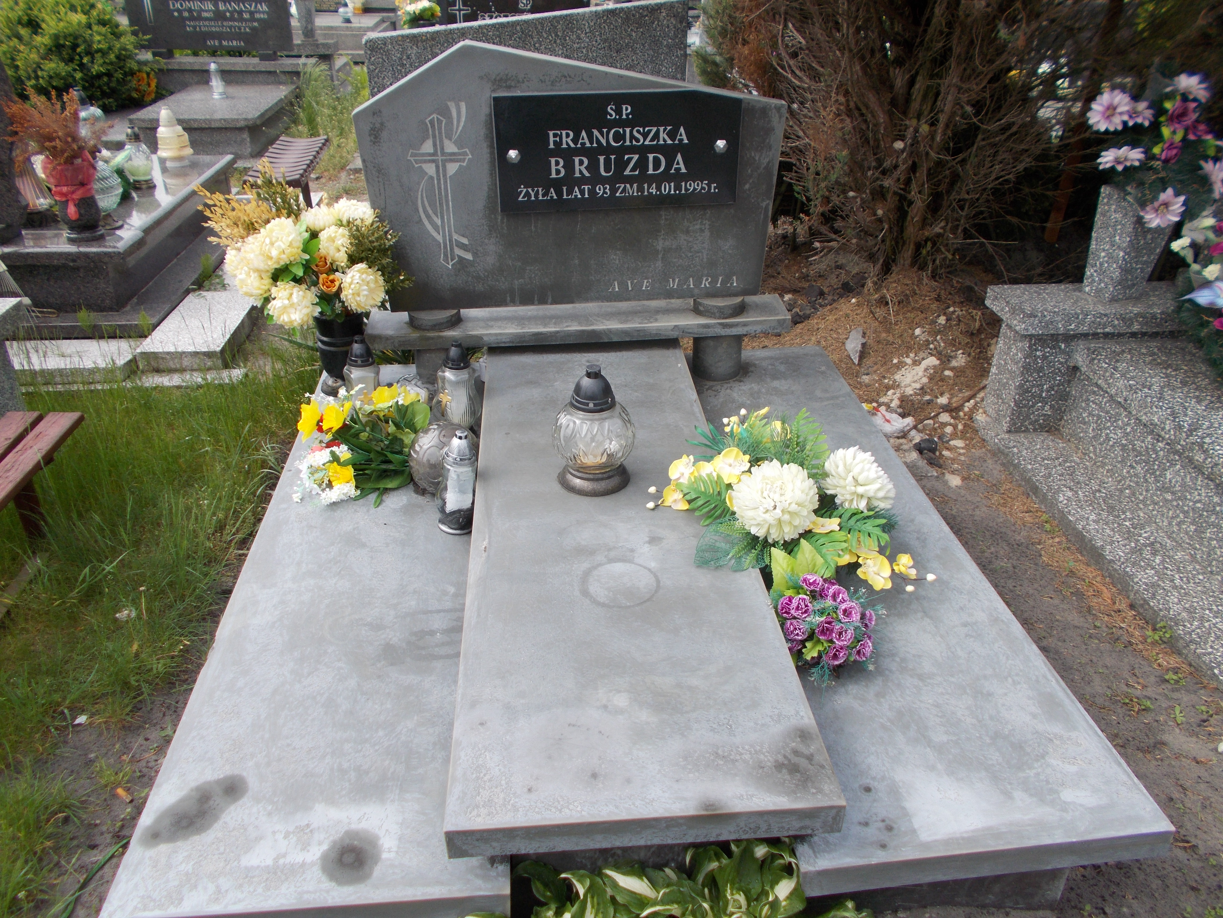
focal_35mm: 26
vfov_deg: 53.1
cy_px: 459
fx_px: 919
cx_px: 612
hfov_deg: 67.3
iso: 80
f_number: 3.2
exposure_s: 1/400
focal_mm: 4.6
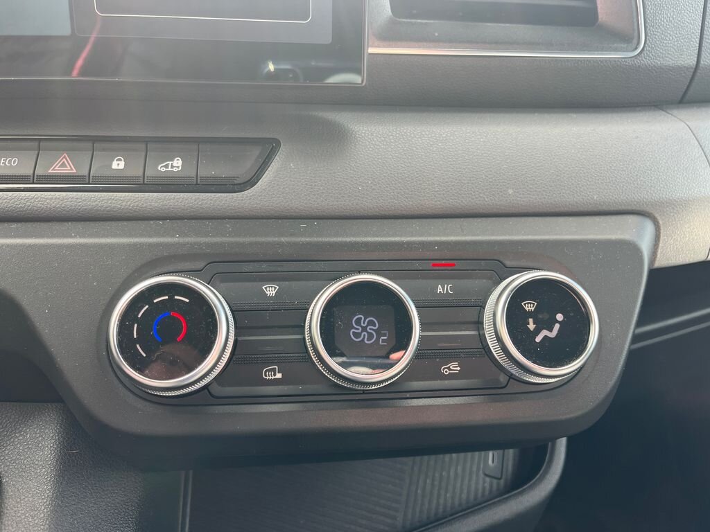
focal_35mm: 26
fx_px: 533
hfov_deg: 67.3
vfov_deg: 53.1
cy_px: 266
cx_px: 355
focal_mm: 5.1
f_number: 1.6
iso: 50
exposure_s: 1/122
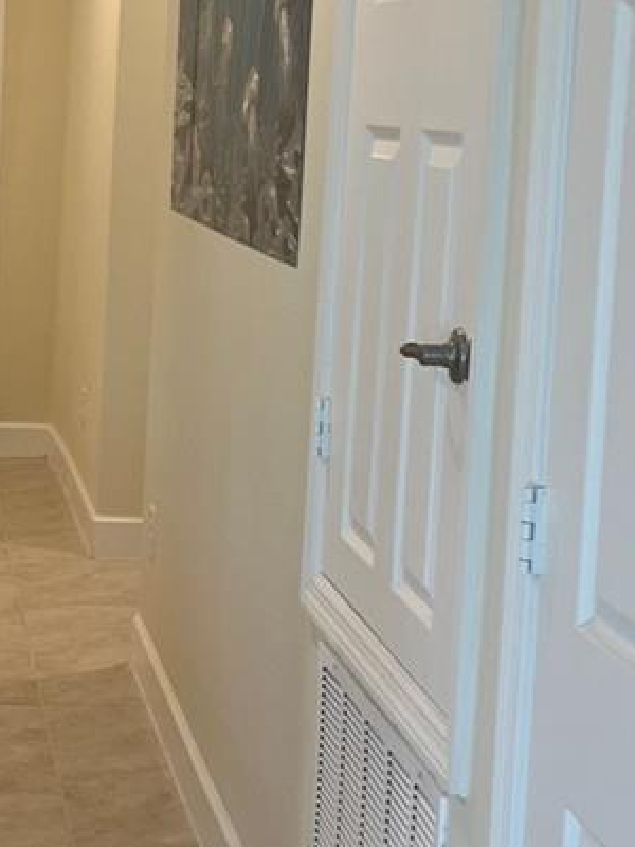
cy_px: 218
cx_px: 66
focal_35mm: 78
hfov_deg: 18.6
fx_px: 1908
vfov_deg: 24.8
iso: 80
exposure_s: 1/60
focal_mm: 5.1
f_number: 1.6
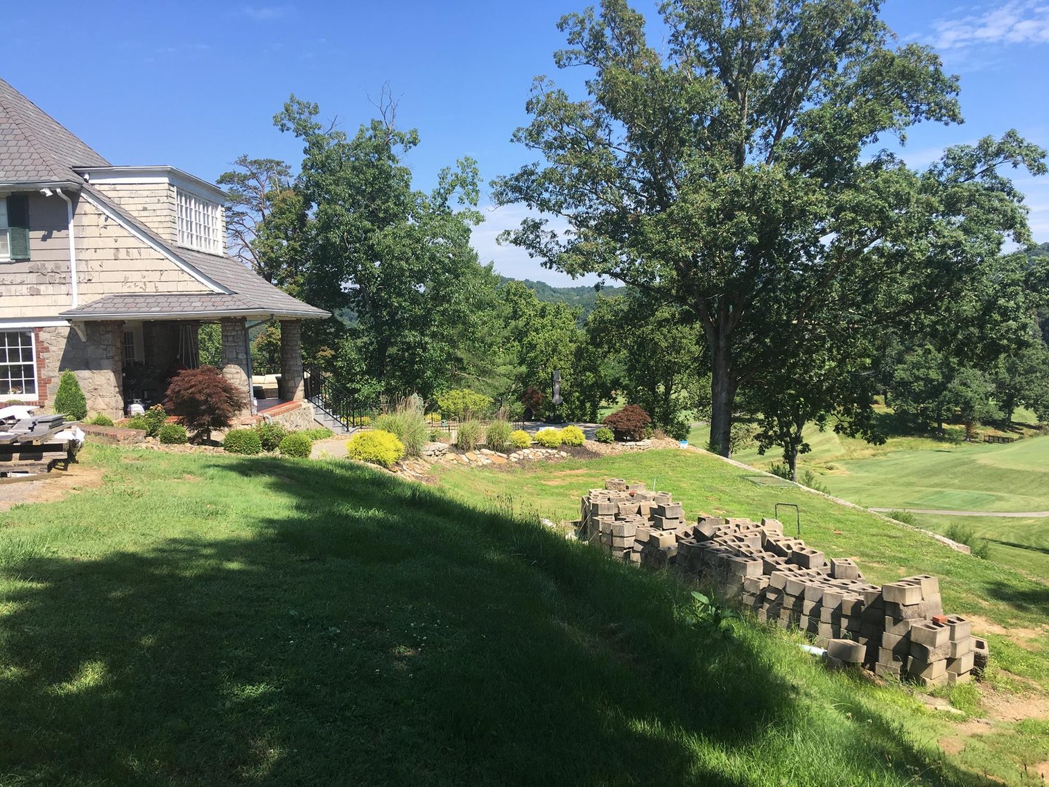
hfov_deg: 61.7
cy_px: 394
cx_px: 524
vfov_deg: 48.2
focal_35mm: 29
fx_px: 879
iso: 25
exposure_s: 1/927
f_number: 2.2
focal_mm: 4.15
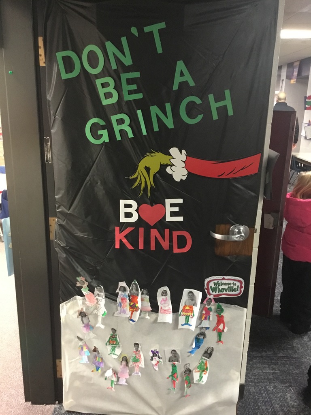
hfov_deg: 45.4
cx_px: 156
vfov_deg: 58.4
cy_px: 208
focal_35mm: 31
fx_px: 371
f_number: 2.4
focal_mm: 3.3
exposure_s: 1/17
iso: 200
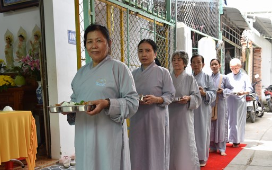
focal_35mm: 40
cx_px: 139
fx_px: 296
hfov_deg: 49.3
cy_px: 114
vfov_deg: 31.7
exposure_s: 1/125
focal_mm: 31
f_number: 5.6
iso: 400
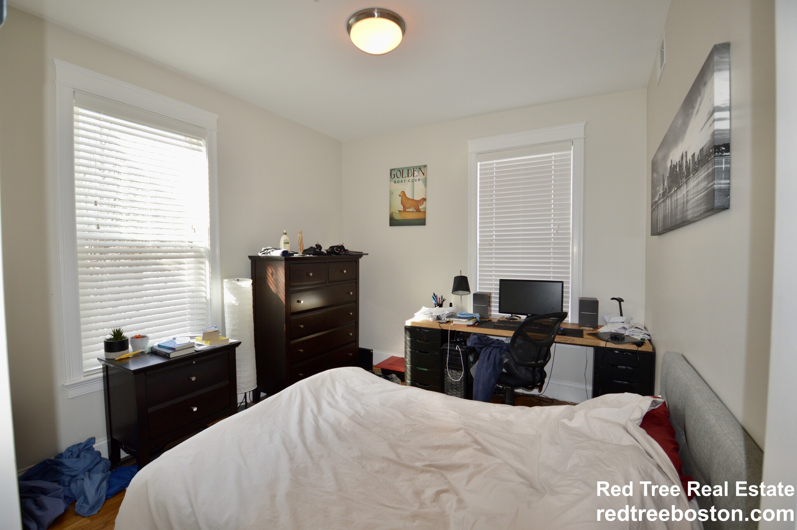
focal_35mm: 15
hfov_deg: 100.4
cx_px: 398
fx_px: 332
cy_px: 265
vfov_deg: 77.2
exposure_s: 1/125
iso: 400
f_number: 4
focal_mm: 10
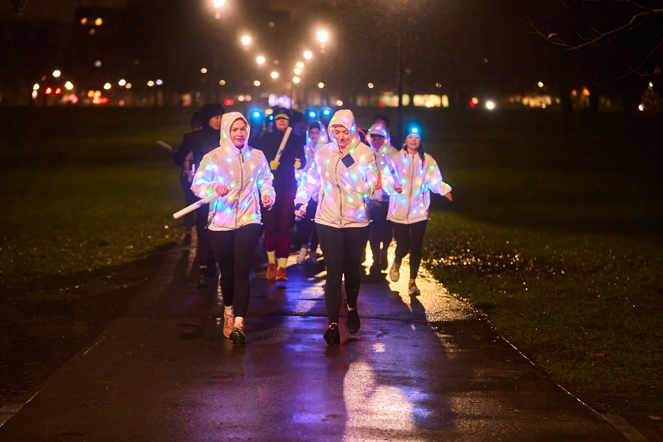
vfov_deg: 12.8
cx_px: 332
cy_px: 221
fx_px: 1970
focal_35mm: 107
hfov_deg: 19.1
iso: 12800
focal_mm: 107
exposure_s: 1/250
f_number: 2.8
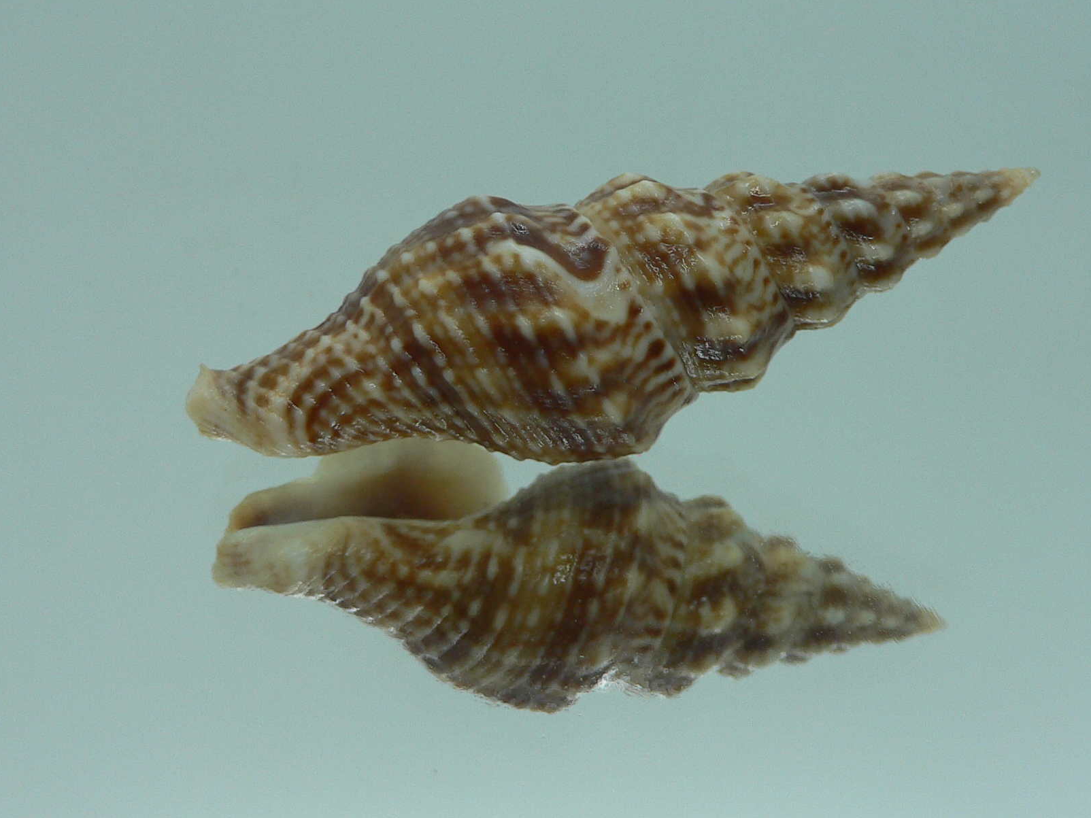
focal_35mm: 44
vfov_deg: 32.8
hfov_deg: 42.9
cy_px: 354
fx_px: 1387
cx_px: 563
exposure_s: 1/60
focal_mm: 4.6
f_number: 2.8
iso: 80
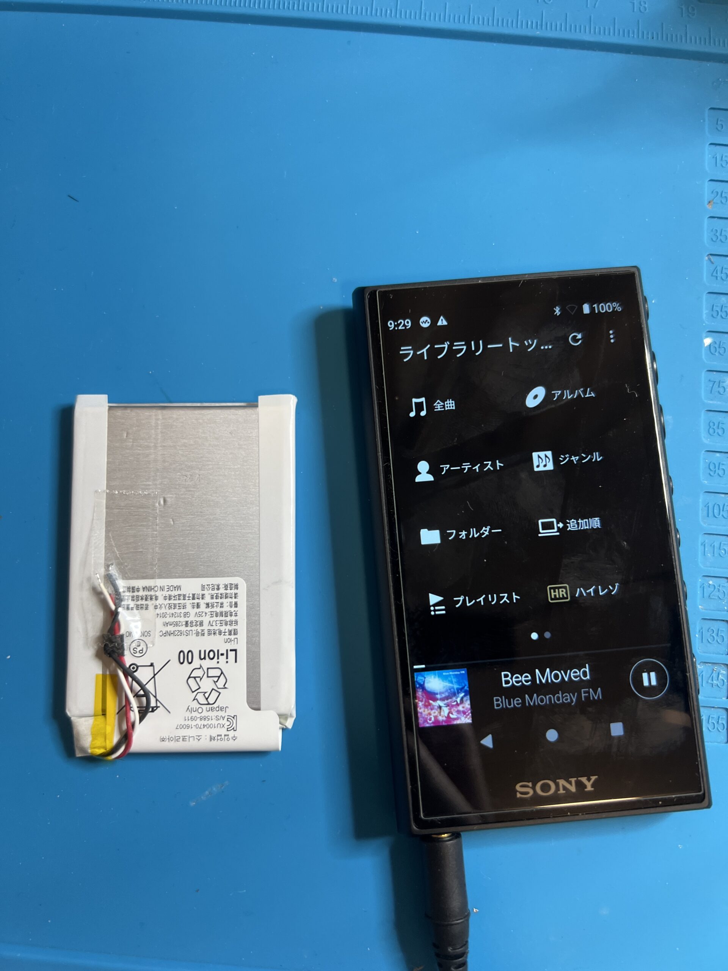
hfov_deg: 53.1
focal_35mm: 26
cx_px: 364
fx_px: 729
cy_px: 486
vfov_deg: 67.3
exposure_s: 1/100
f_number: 1.5
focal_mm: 5.7
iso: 125
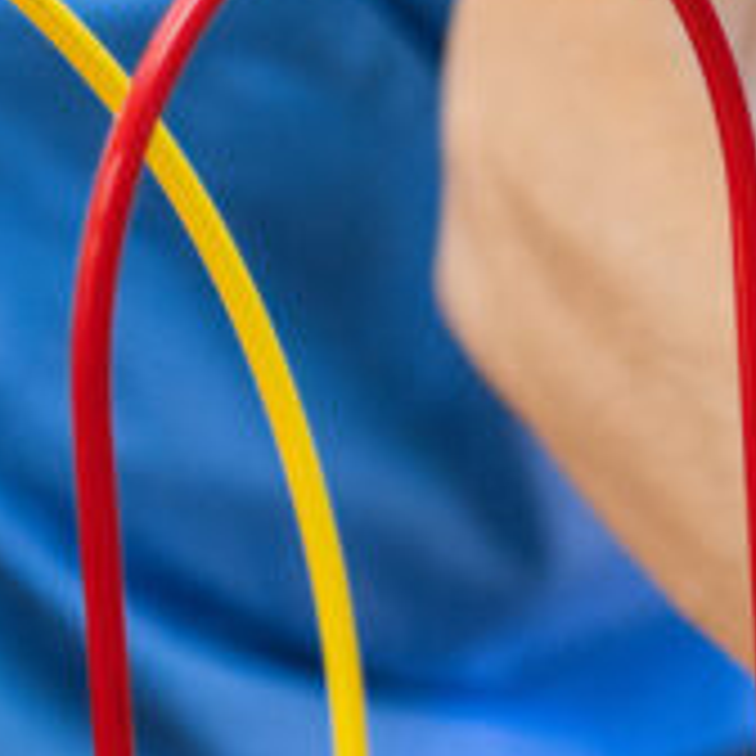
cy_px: 821
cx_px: 1674
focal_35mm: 279
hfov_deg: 6.1
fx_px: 6894
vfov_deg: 6.3
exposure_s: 1/250
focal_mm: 54
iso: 1250
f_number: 3.2
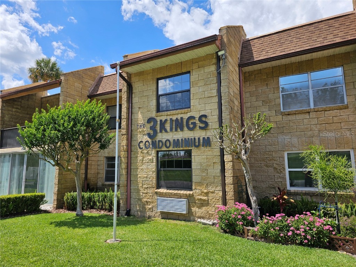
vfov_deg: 58.9
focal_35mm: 23
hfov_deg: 73.9
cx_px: 178
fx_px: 237
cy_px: 134
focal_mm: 6.3
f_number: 1.7
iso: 10
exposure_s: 1/763
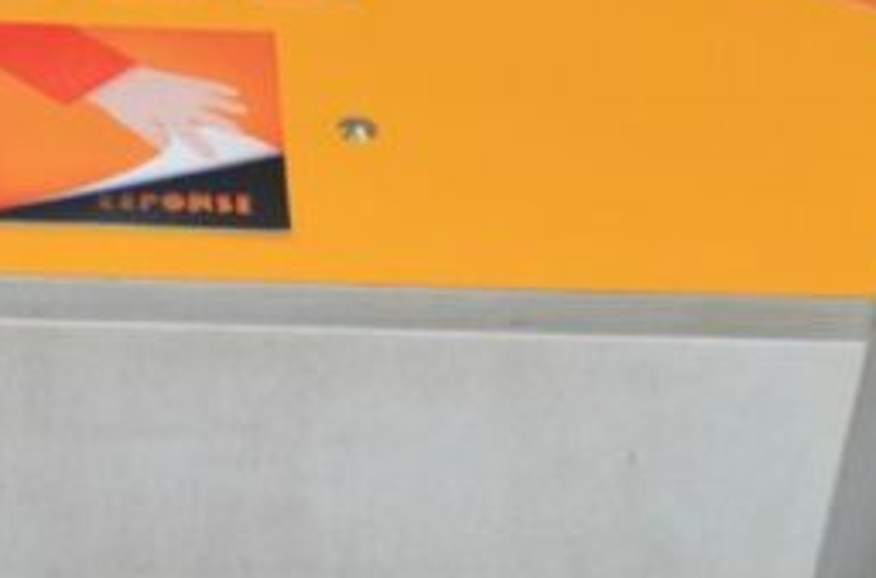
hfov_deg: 16.2
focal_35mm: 125
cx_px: 62
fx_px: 3032
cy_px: -202
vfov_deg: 10.6
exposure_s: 1/60
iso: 1000
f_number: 3.8
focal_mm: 22
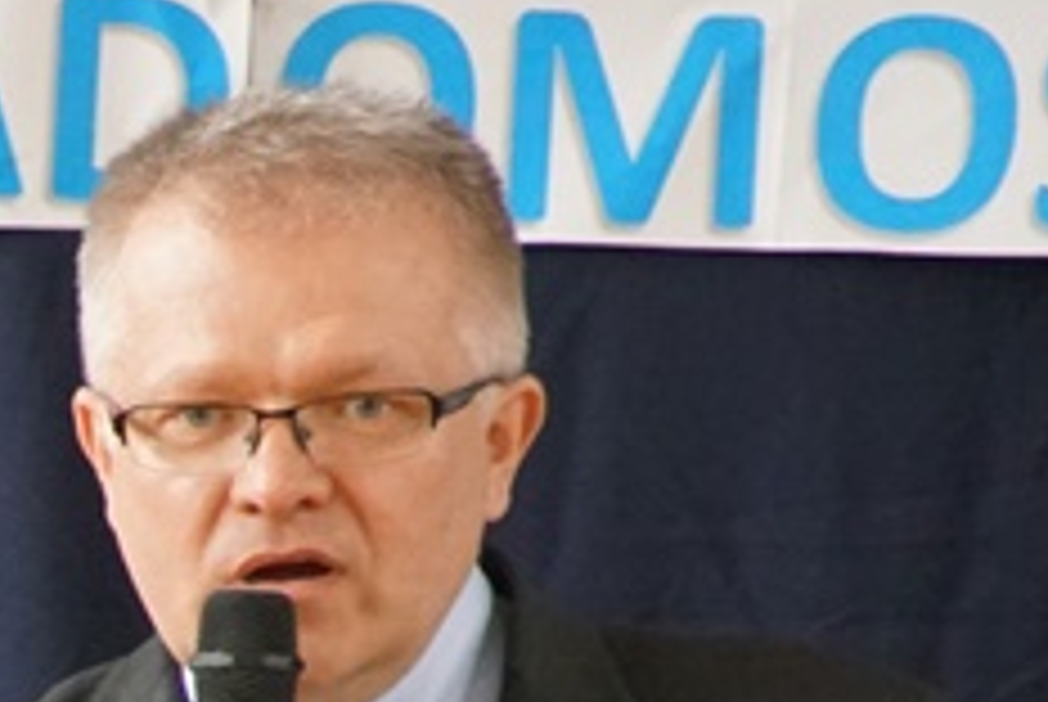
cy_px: 1298
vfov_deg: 1.4
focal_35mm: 965
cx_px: -864
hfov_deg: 2.1
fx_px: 28127
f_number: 5.6
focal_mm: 150
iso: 3200
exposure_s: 1/100
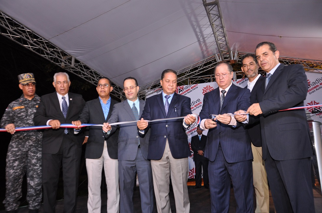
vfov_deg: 41.6
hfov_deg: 59.6
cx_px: 161
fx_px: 281
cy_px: 106
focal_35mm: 32
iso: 640
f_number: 3.8
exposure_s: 1/100
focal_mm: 21
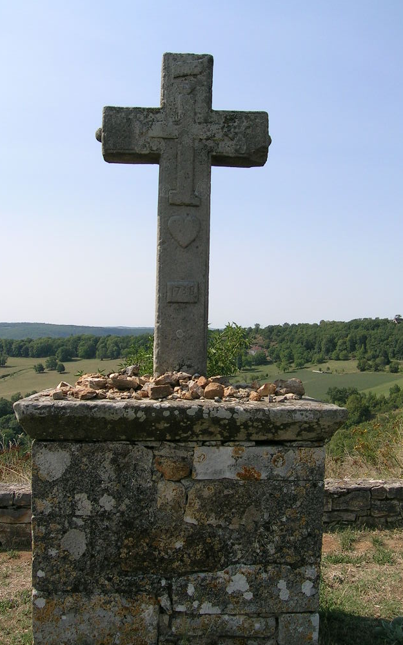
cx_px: 203
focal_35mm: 38
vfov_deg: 51.5
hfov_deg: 33.6
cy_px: 329
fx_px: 668
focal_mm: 5.4
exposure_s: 1/416
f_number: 4.8
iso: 50
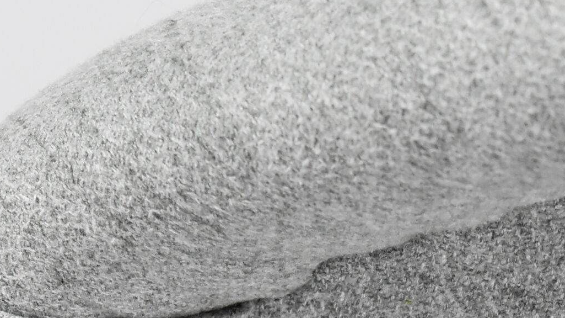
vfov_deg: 4.8
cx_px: 24
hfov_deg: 8.5
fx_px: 3782
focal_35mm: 253
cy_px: 309
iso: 2200
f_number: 5.6
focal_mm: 55
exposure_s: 1/125
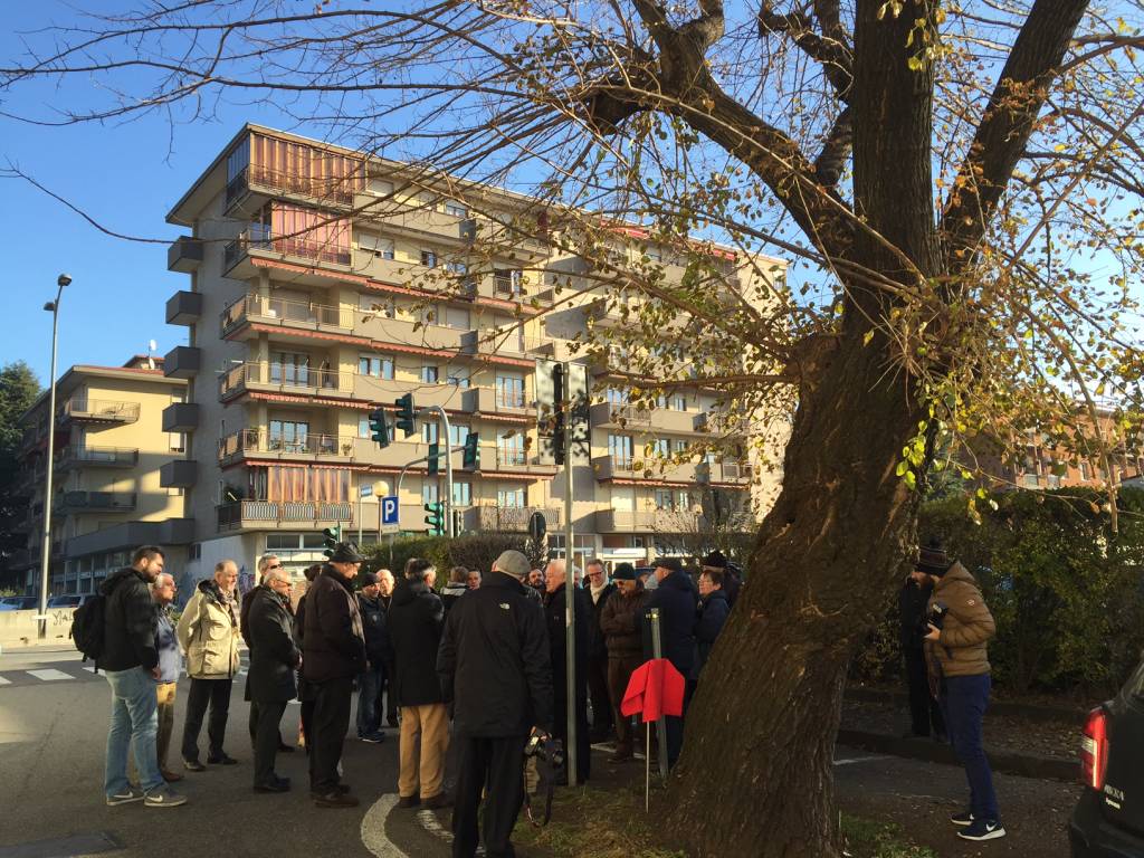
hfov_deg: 61.7
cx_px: 572
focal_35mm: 29
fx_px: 958
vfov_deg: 48.2
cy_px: 429
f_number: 2.2
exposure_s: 1/706
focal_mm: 4.15
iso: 32
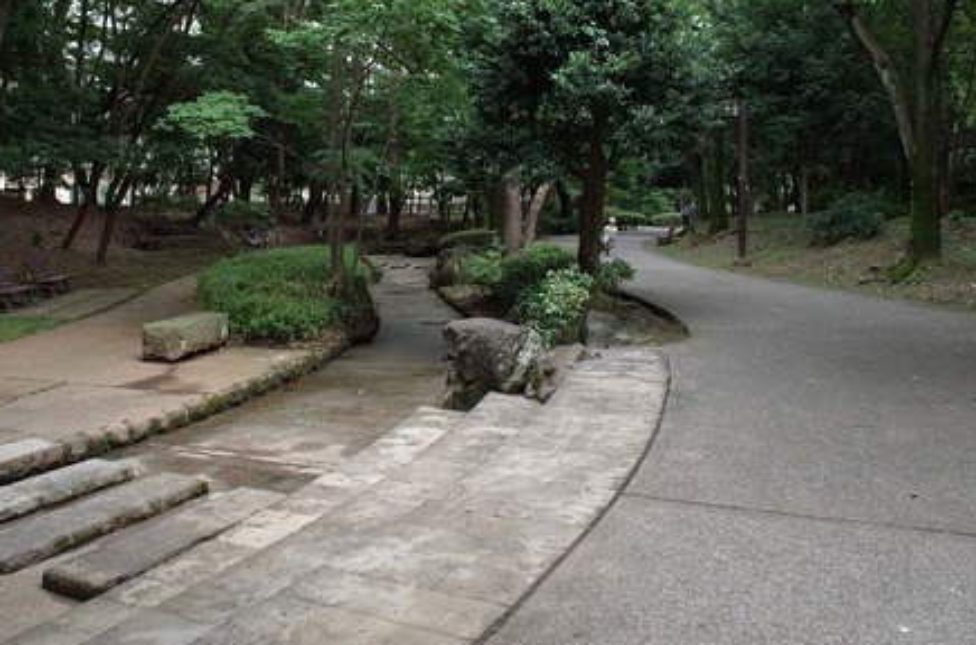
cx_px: 515
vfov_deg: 29.3
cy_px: 176
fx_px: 1216
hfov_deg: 43.7
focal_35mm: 45
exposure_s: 1/45
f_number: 4
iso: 100
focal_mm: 18.3
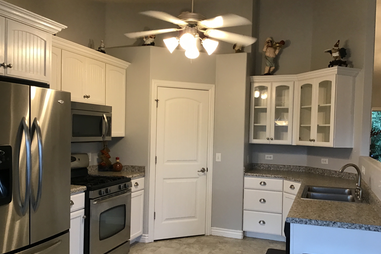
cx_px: 191
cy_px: 140
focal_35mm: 33
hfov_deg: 57.2
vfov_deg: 39.9
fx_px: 349
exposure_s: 1/30
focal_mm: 3.3
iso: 80
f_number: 2.4
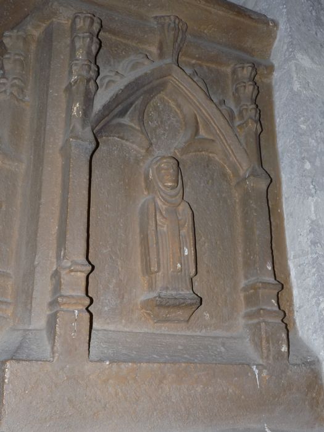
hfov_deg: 37.7
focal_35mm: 38
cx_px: 162
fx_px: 474
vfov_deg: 49.0
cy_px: 216
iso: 100
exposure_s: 1/8
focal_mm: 4.8
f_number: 2.8
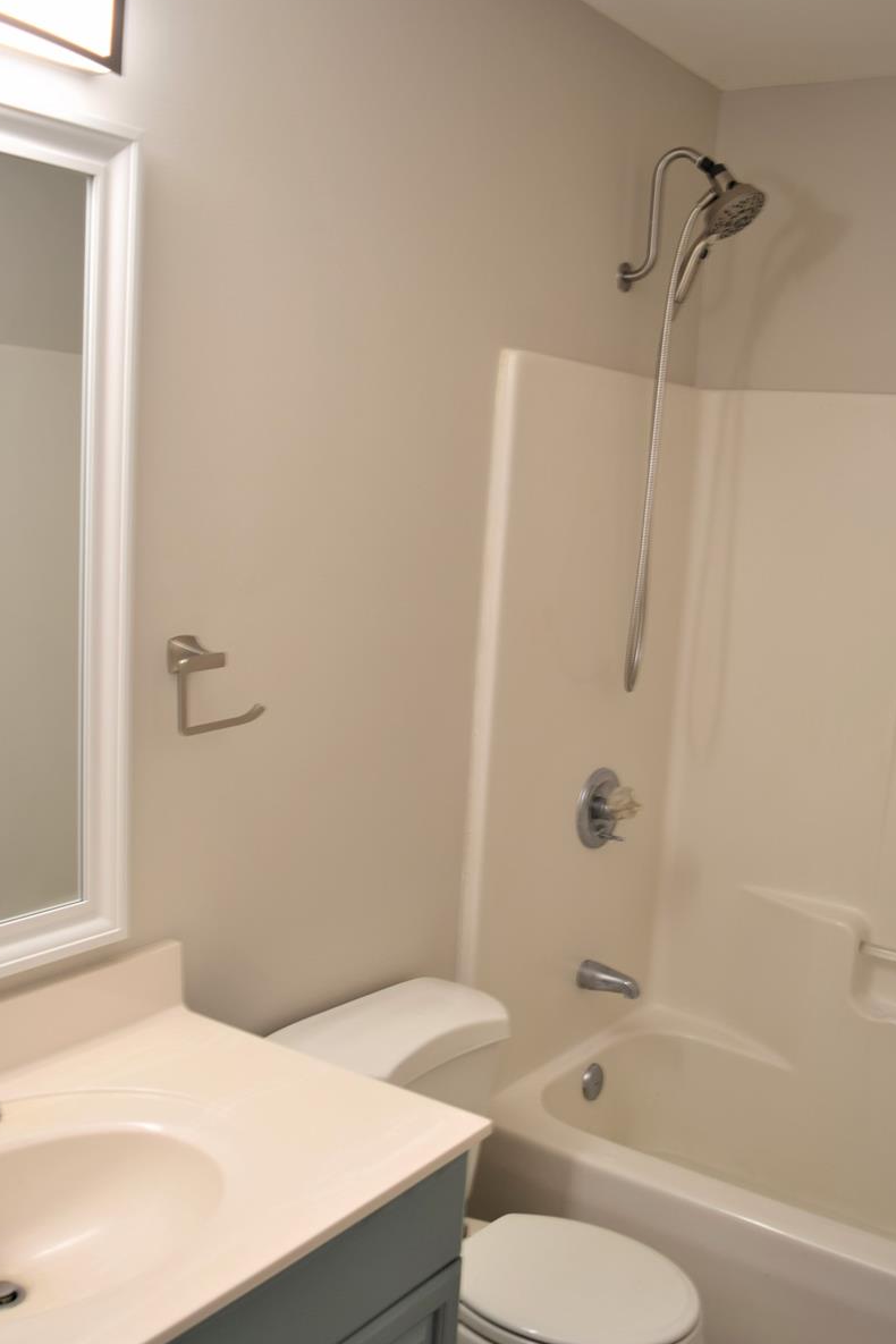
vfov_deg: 54.3
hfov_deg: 37.8
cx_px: 436
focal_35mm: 35
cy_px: 763
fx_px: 1307
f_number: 3.5
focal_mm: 18
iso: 100
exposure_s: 1/13
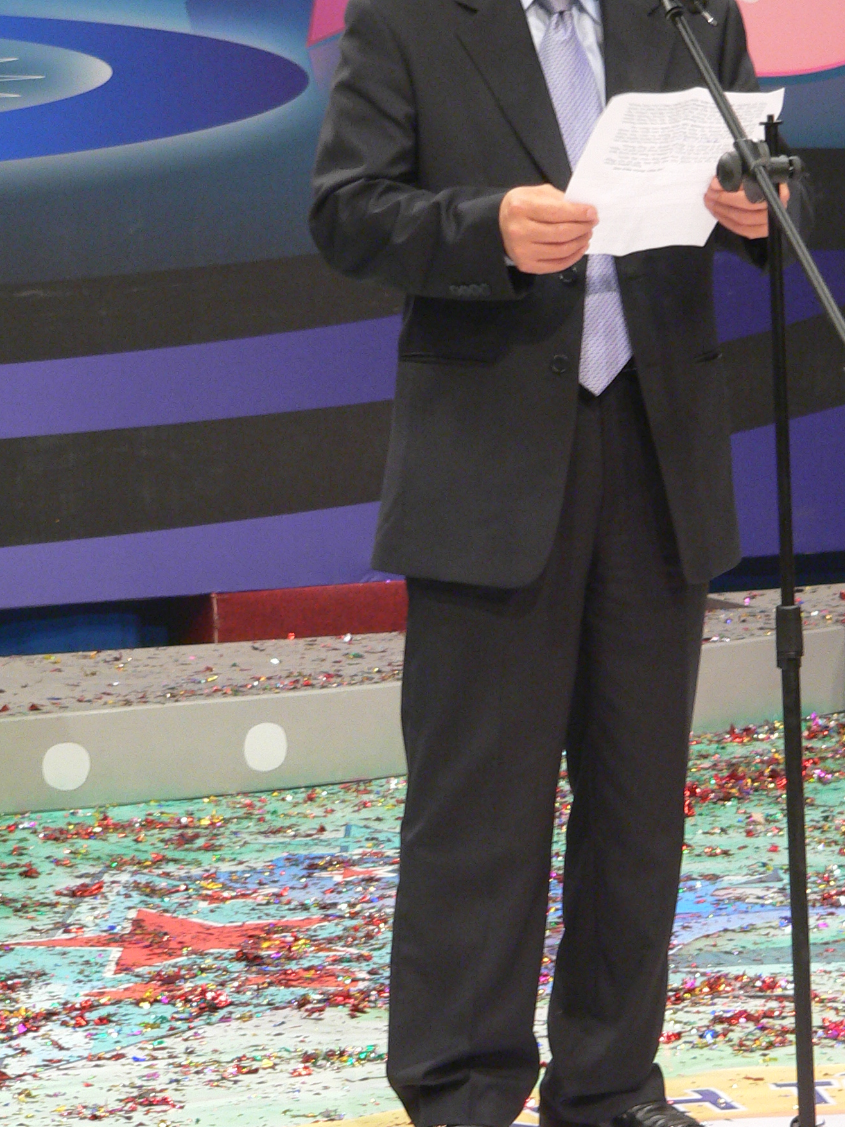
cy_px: 466
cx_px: 598
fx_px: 5176
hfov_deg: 9.3
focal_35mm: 159
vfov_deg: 12.4
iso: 200
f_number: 2.8
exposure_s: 1/20
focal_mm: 18.1
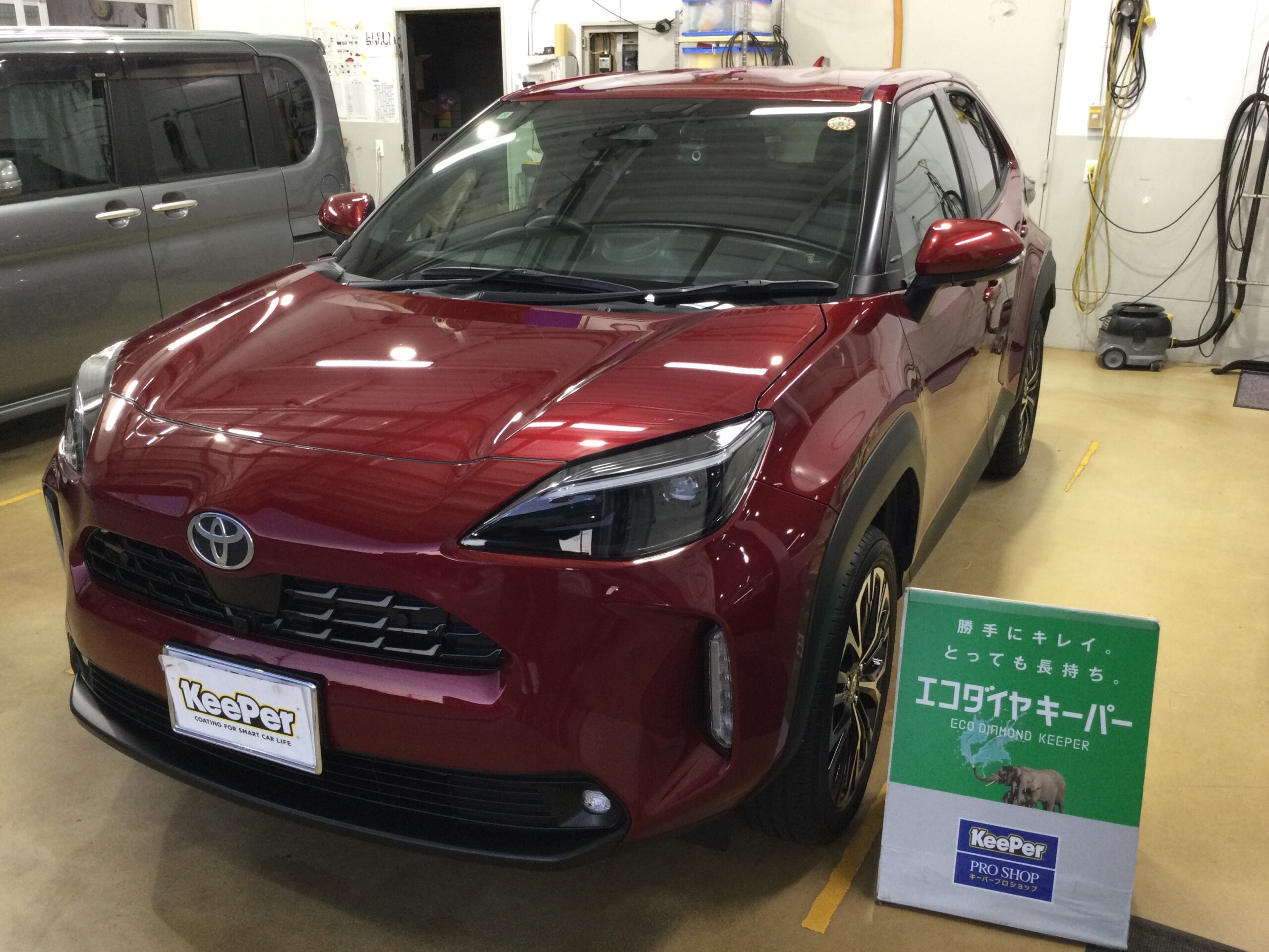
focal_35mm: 31
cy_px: 476
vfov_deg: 45.4
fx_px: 1136
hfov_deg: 58.4
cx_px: 634
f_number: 2.4
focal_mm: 3.3
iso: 64
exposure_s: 1/30
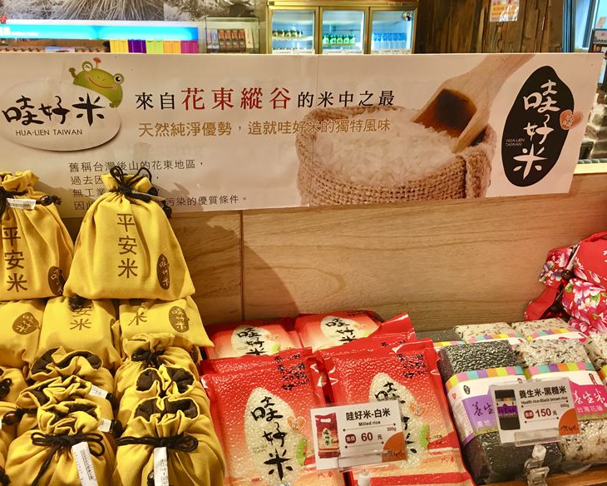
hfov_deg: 57.1
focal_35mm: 31
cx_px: 275
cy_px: 243
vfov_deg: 47.1
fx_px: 557
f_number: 2.2
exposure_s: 1/15
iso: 50
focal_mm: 4.15
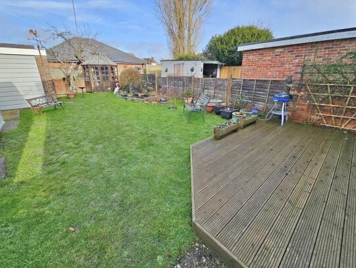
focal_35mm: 14
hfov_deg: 102.0
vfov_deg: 85.6
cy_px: 124
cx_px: 171
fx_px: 144
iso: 50
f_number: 2.2
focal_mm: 2.2
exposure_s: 1/457
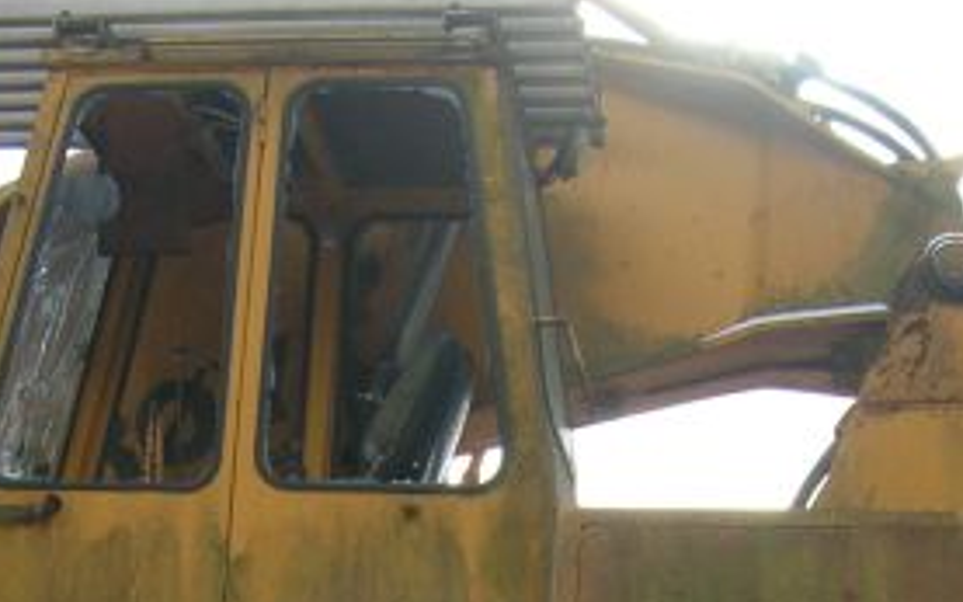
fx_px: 2729
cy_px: 887
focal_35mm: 104
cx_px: 386
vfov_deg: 12.0
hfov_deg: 20.0
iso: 50
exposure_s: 1/130
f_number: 4.9
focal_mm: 5.7
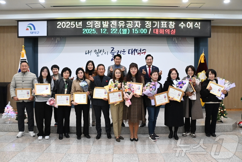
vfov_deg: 47.9
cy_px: 81
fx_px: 181
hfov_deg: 67.4
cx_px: 121
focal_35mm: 27
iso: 3200
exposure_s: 1/160
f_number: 6.3
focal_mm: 18
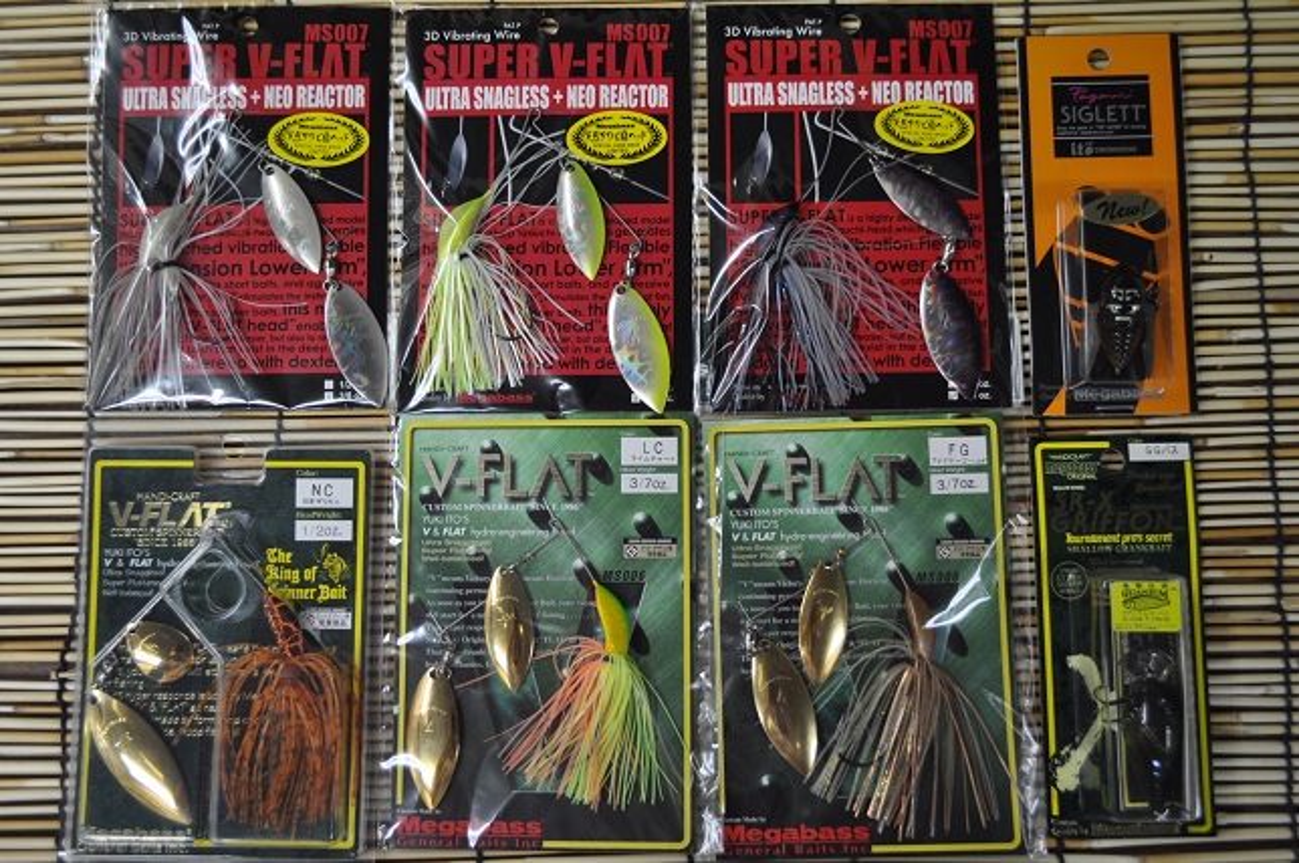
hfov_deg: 53.2
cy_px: 432
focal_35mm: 36
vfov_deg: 36.8
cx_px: 650
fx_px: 1298
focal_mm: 24
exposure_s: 1/60
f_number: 4
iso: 560
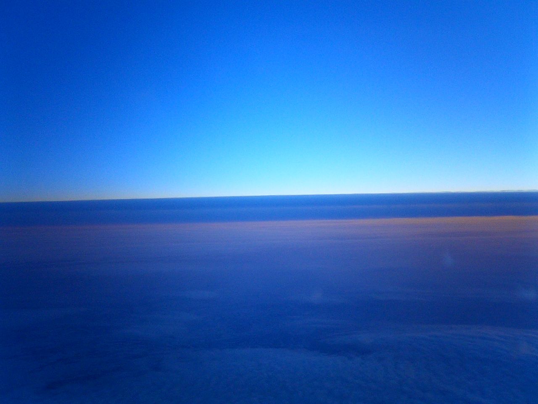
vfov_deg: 38.7
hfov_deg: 50.1
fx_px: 575
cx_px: 269
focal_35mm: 37
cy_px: 202
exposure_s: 1/80
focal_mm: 5.6
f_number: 3.5
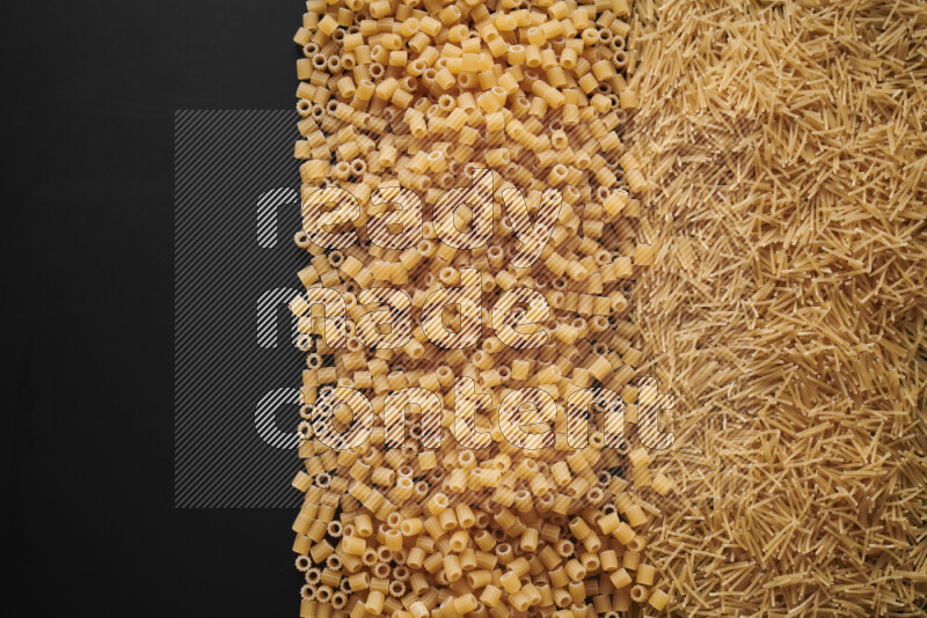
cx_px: 464
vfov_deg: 27.0
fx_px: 1288
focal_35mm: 50
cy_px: 309
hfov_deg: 39.6
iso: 160
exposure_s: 1/100
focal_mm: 50
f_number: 8
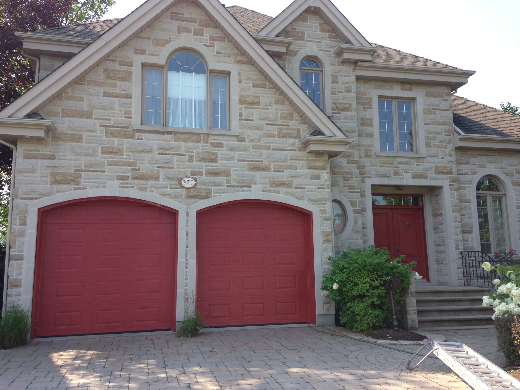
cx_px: 260
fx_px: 496
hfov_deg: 55.4
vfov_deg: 42.9
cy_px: 195
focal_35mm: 33
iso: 50
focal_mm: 4.13
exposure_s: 1/467
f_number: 2.4
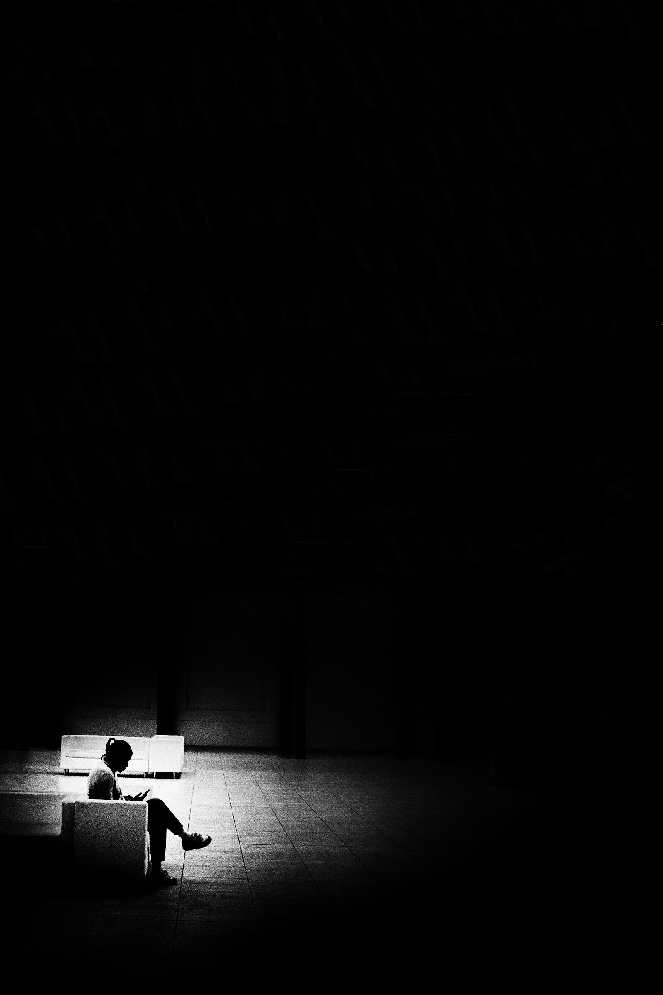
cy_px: 498
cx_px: 332
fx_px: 967
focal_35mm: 35
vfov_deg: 54.4
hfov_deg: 37.9
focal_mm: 23
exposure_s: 1/200
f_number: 5
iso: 3200
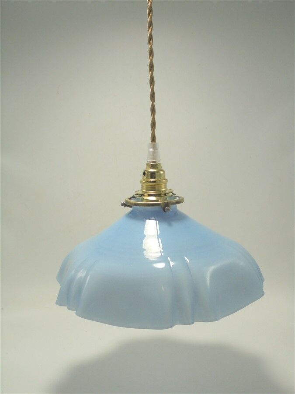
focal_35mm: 34
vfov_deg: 54.0
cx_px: 148
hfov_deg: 41.8
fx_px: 386
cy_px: 197
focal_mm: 6.1
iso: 100
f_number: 4
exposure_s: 1/200
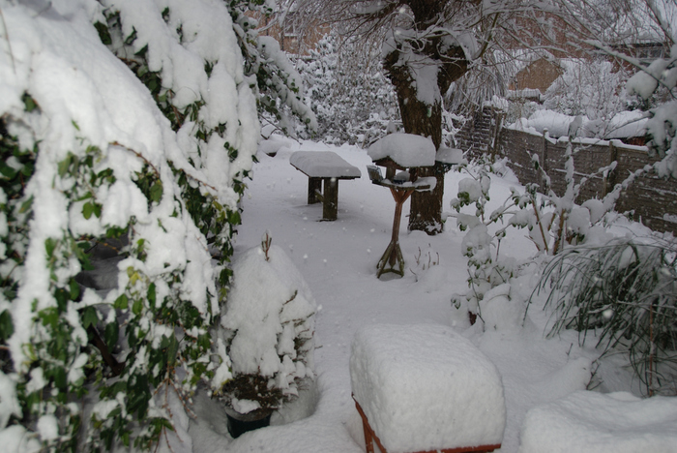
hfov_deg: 57.2
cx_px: 338
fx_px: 621
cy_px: 226
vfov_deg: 40.0
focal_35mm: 33
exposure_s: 1/60
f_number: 3.8
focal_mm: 22
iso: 100
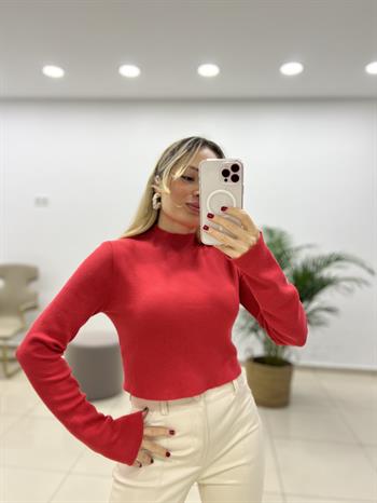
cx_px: 188
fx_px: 377
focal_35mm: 26
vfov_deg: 67.3
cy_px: 252
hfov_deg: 53.1
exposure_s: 1/100
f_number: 1.5
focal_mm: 5.7
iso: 100
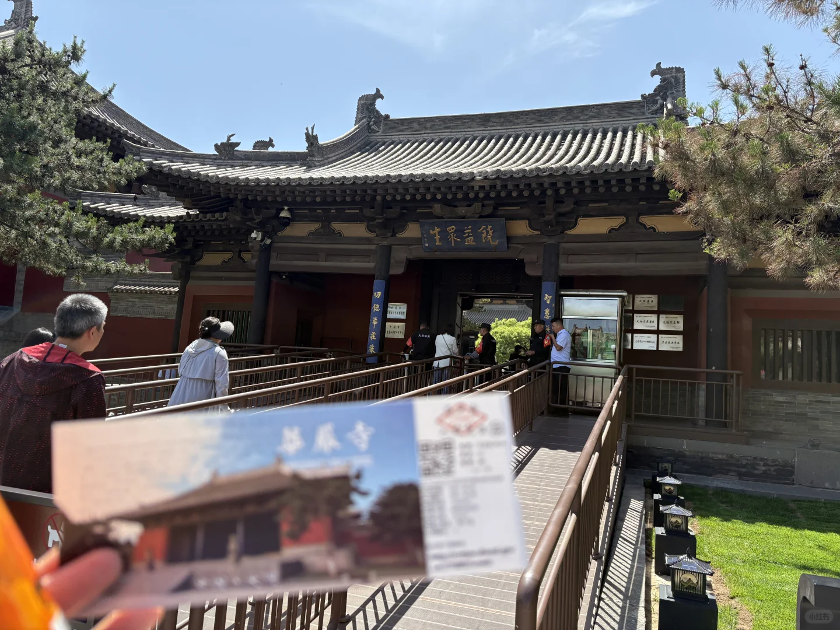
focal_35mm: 26
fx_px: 631
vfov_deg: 53.1
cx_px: 420
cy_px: 315
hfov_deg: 67.3
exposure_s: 1/1901
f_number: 1.6
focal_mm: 5.96
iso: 64
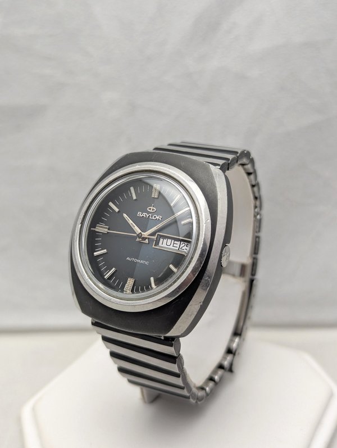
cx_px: 168
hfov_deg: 30.3
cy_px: 224
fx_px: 622
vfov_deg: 39.6
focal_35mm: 48
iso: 102
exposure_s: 1/24
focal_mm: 6.81
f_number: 1.85
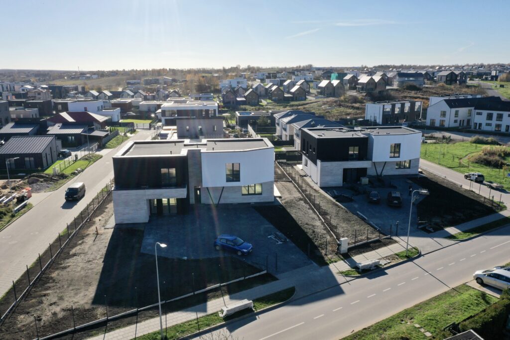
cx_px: 255
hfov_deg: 65.5
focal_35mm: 28
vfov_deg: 46.4
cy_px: 170
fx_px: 397
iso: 100
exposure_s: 1/500
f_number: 7.1
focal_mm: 10.26
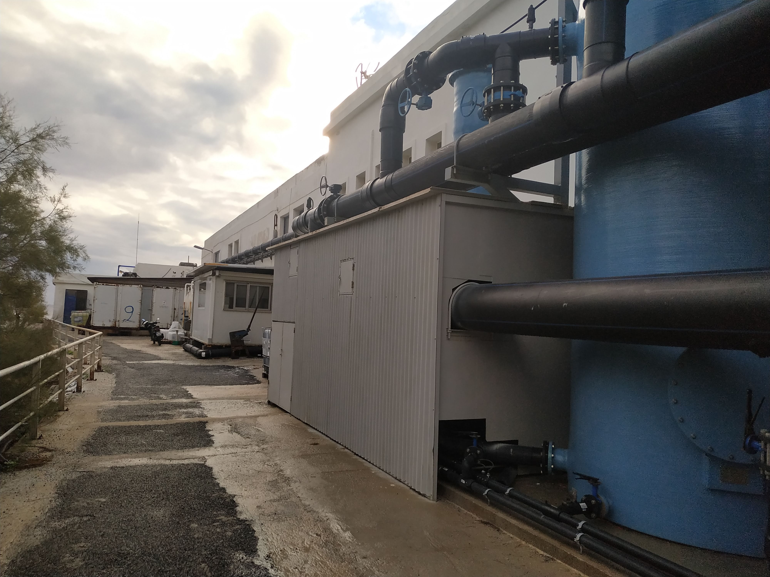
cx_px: 385
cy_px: 288
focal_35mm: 24
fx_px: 534
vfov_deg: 56.8
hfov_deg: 71.6
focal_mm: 3.94
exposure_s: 1/2779
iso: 250
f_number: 1.9
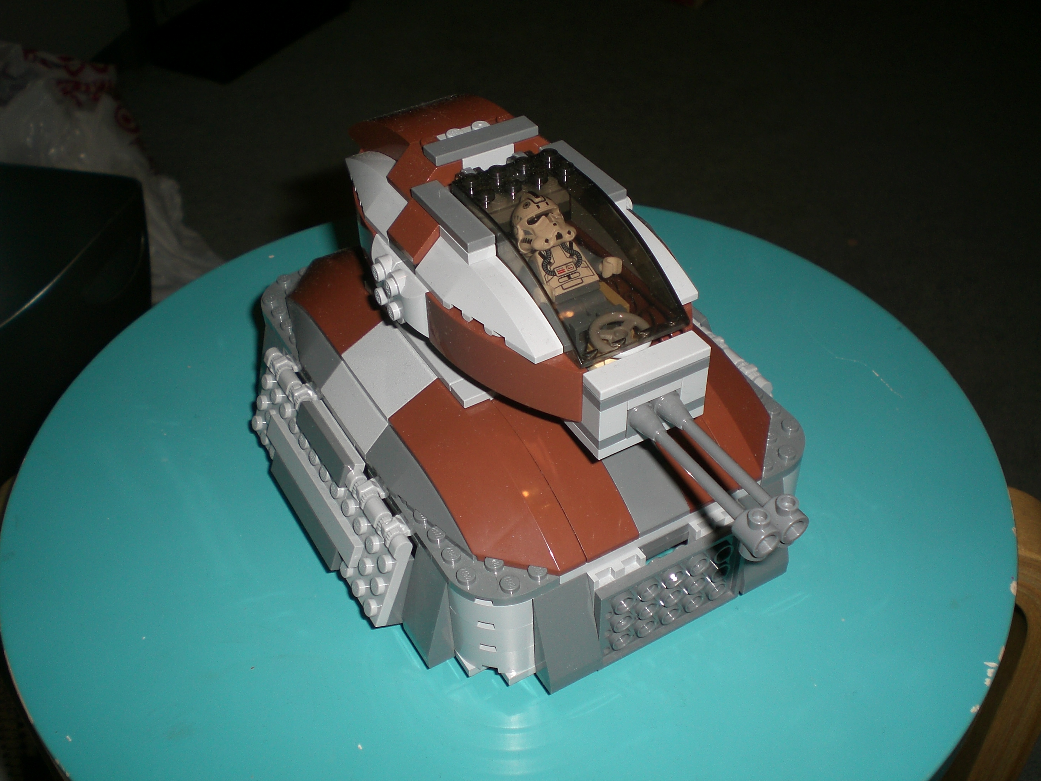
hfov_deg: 49.0
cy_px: 390
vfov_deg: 37.7
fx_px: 1143
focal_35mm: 38
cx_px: 520
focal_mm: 6.3
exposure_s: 1/60
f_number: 3.1
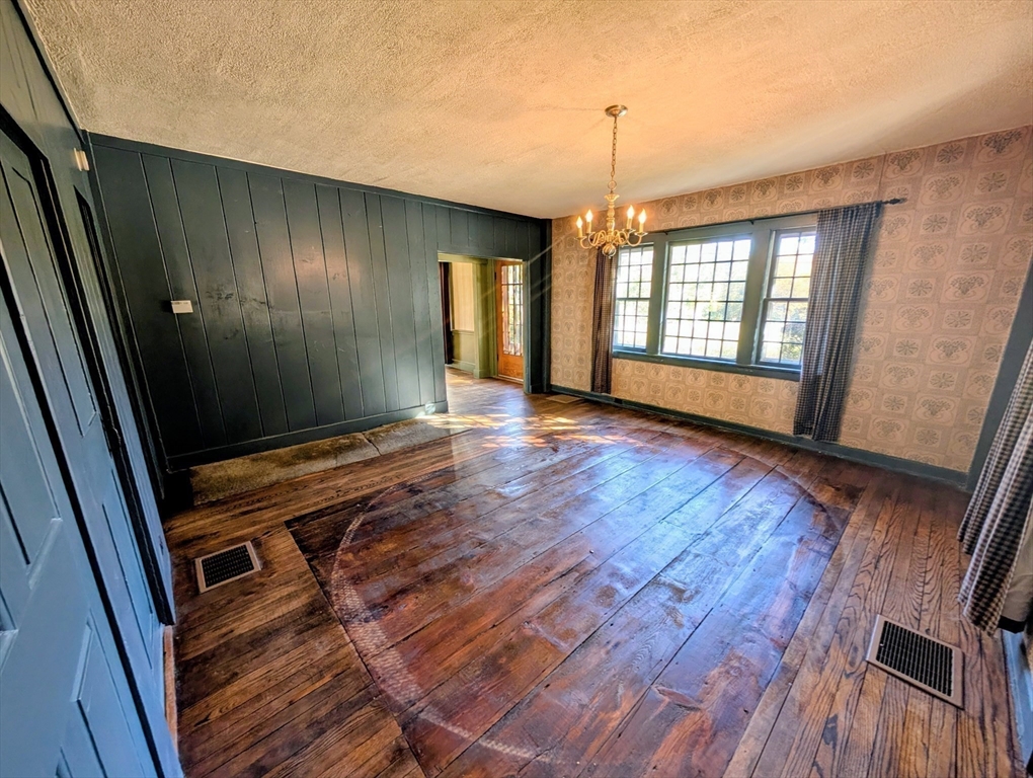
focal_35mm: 12
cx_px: 516
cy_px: 389
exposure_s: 1/120
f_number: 1.7
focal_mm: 2.02
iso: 118
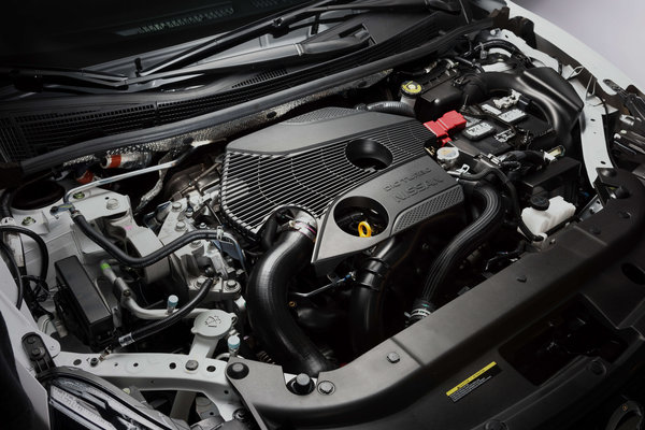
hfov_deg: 54.4
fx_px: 627
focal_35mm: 35
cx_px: 322
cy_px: 215
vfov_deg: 37.9
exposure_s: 1/60
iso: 64
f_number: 9
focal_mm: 35
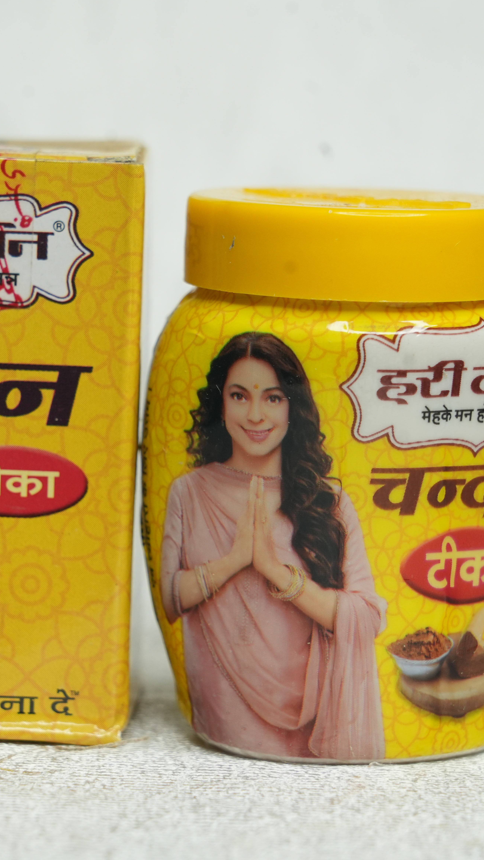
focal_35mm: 166
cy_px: 427
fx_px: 3787
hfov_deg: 7.3
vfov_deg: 13.0
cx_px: 99
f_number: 9
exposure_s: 1/125
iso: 1000
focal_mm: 105
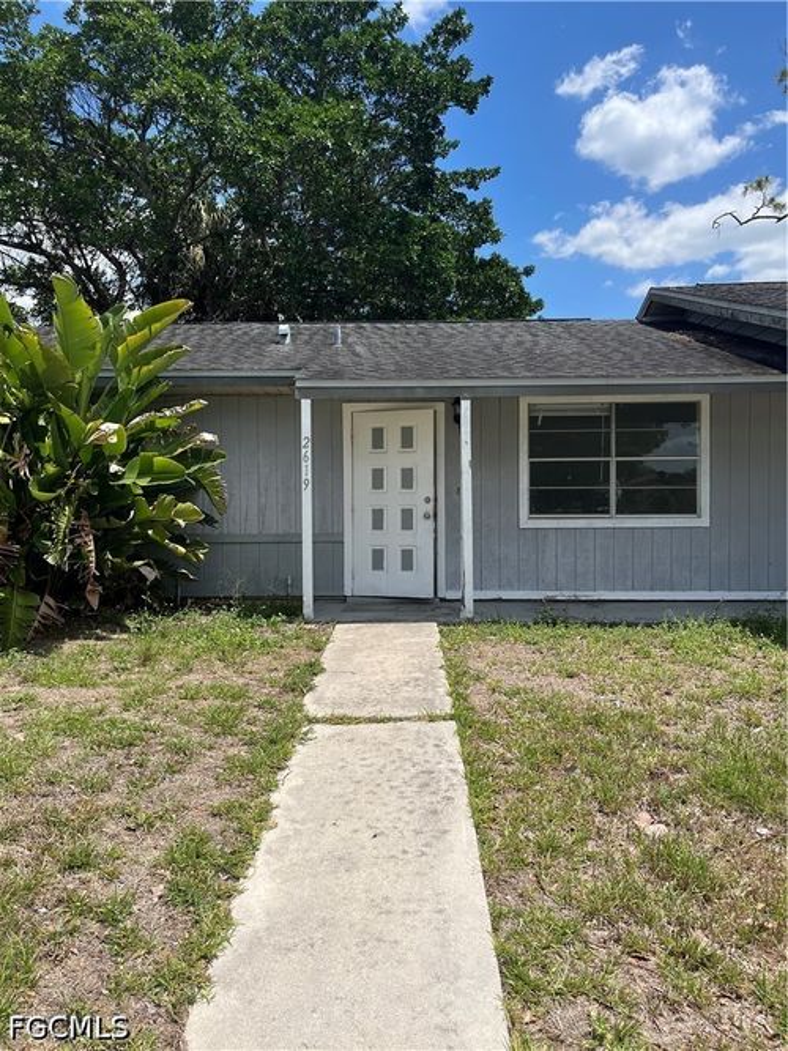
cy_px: 526
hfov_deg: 53.0
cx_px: 394
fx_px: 789
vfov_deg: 67.3
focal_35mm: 26
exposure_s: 1/4310
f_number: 1.6
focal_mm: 5.1
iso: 50
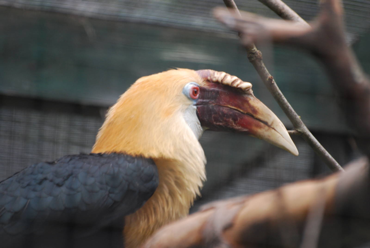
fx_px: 4167
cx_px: 185
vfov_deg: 3.4
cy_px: 124
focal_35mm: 405
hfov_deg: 5.1
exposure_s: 1/125
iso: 360
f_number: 5.6
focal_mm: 270
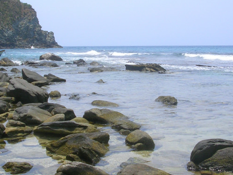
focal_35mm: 69
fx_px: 464
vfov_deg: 21.3
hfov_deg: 28.2
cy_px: 65
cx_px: 121
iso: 50
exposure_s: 1/267
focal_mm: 6.6
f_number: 5.9
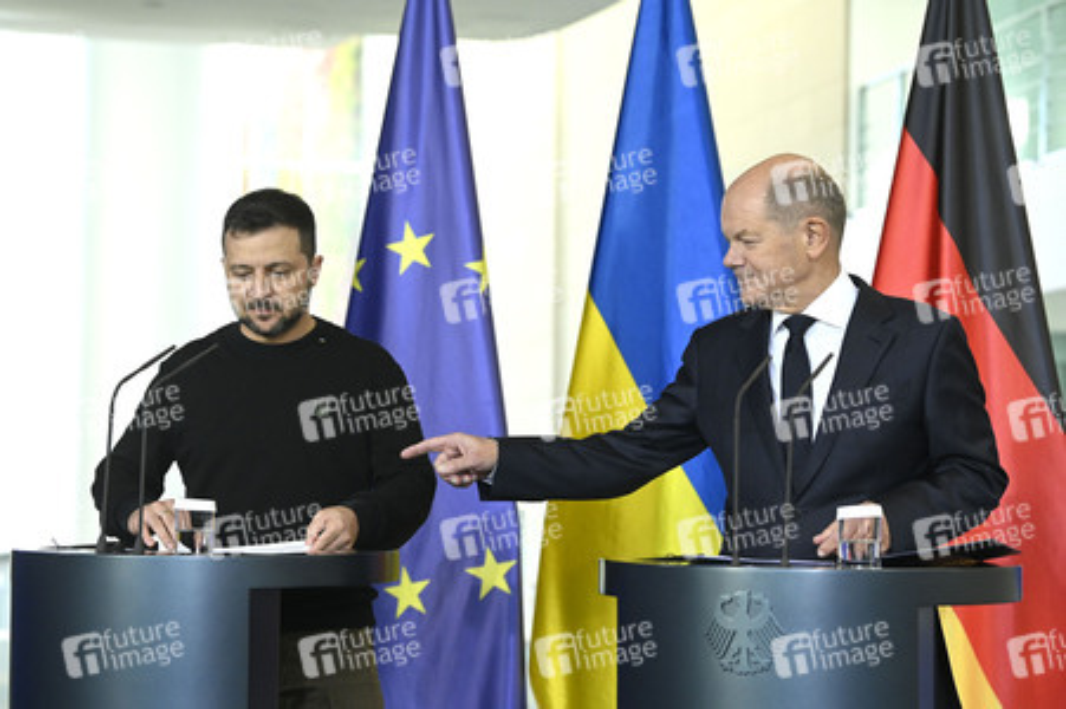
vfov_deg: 16.0
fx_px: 2515
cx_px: 533
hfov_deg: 23.9
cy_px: 354
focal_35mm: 85
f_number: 4.5
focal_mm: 85
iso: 5000
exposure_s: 1/1000
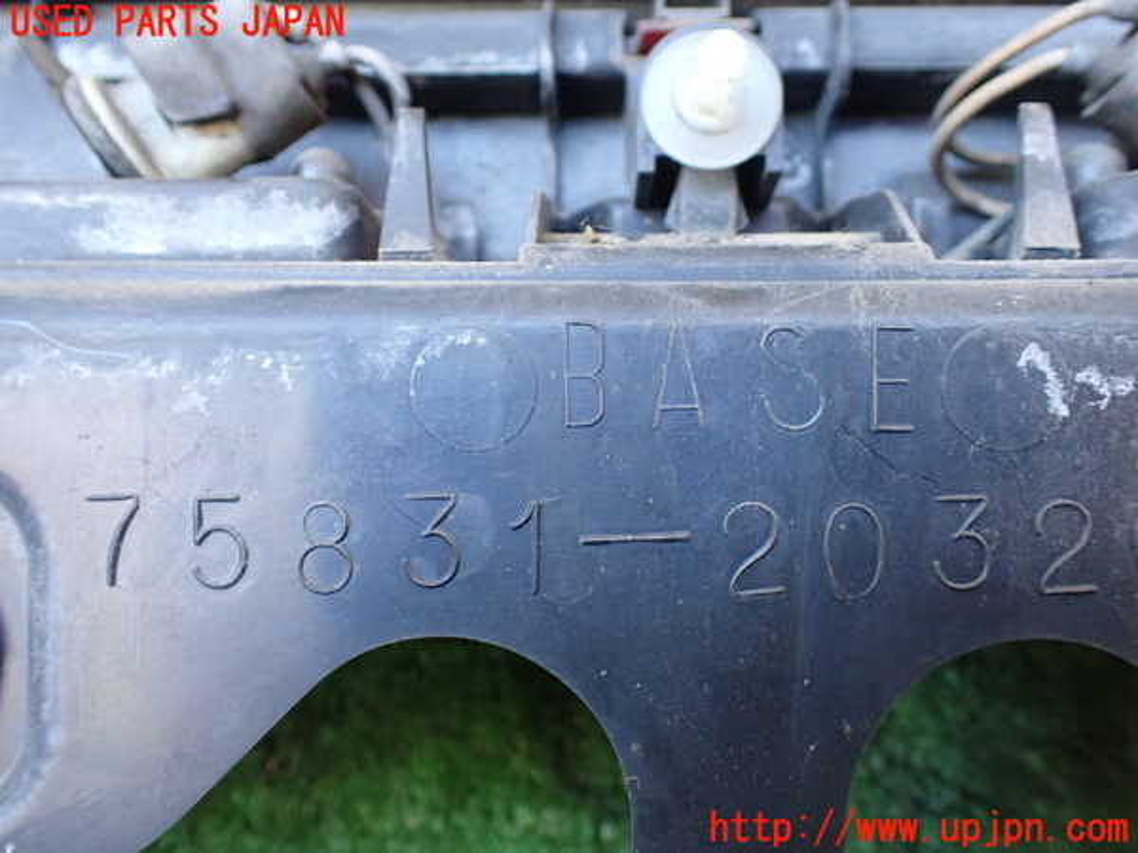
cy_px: 426
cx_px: 569
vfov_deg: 46.8
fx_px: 986
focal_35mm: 30
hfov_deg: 60.0
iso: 800
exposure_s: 1/100
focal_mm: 5.4
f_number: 2.3
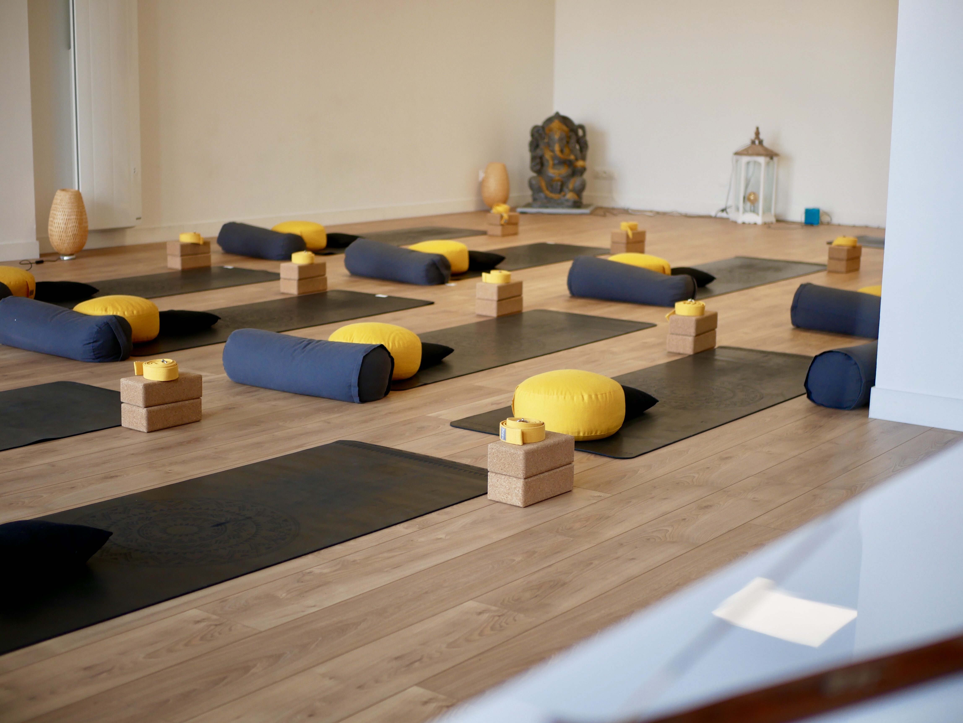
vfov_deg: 29.1
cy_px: 362
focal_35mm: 50
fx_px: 1392
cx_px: 482
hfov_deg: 38.2
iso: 200
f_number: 1.7
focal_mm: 25
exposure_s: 1/250
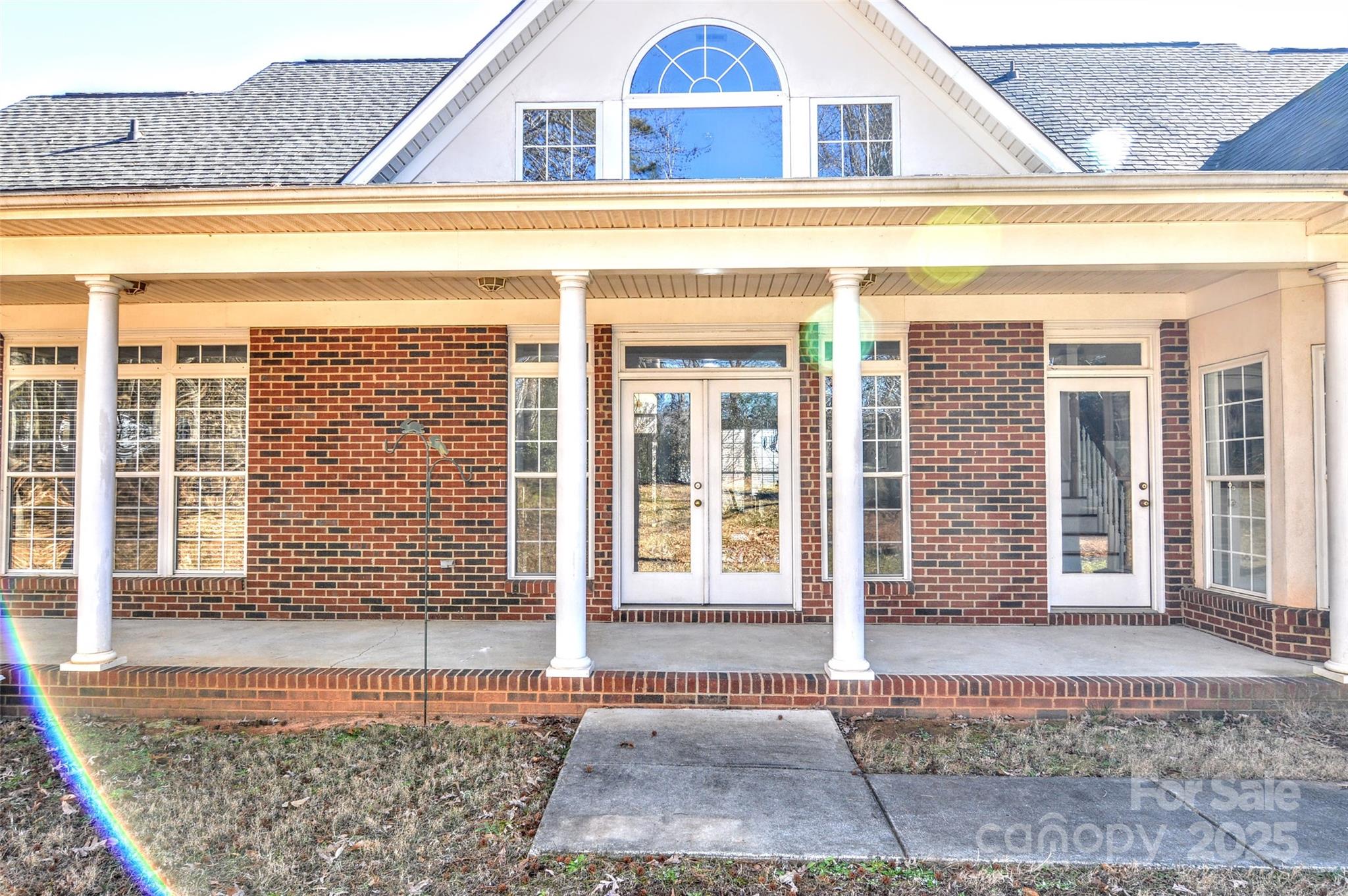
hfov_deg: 81.3
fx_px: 786
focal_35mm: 21
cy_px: 448
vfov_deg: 59.4
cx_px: 674
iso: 220
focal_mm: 14
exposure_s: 1/125
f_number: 5.6
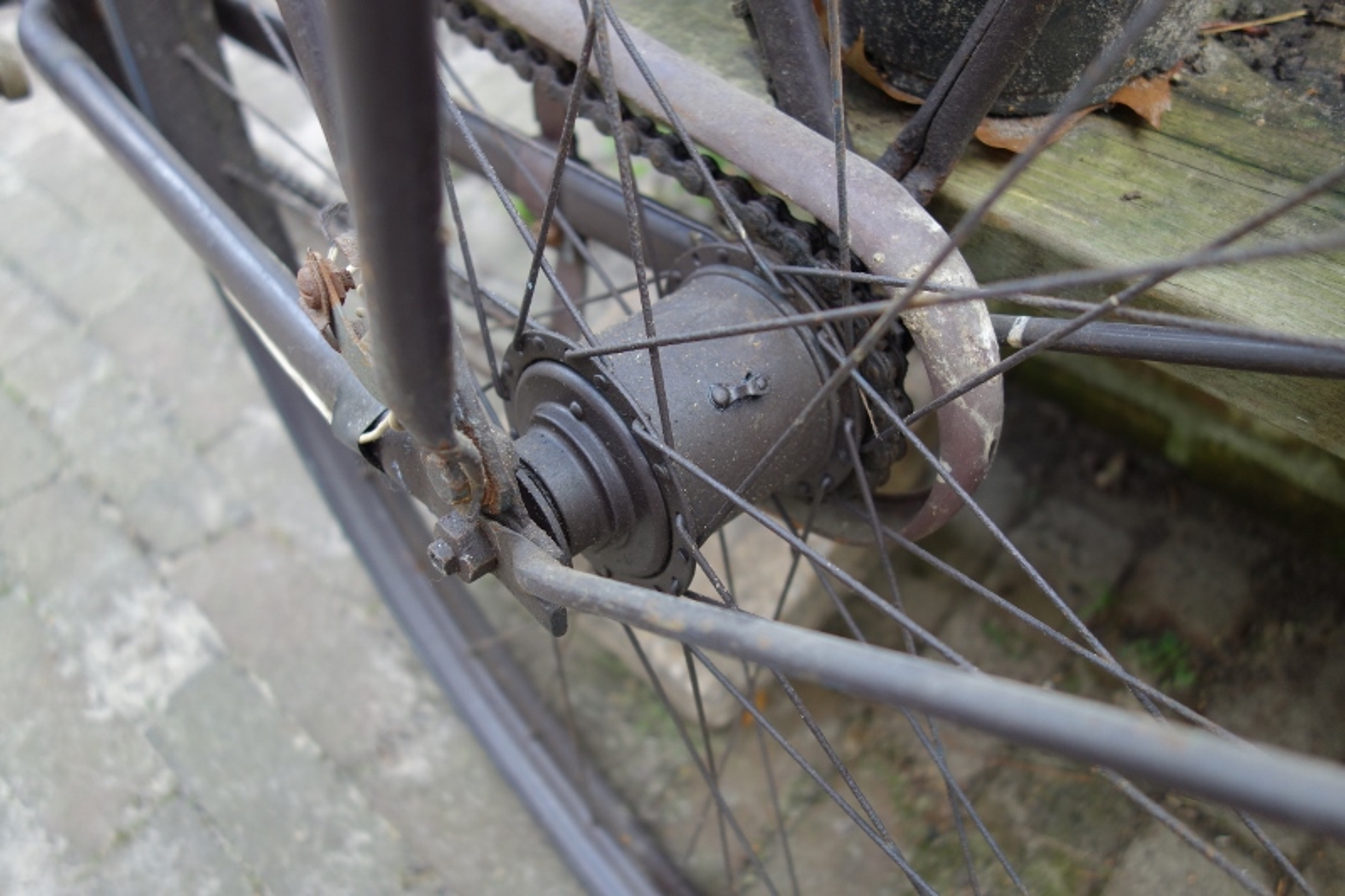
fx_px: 1046
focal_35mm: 28
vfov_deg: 46.4
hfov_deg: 65.5
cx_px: 672
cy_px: 448
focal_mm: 10.4
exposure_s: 1/100
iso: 125
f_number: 2.2
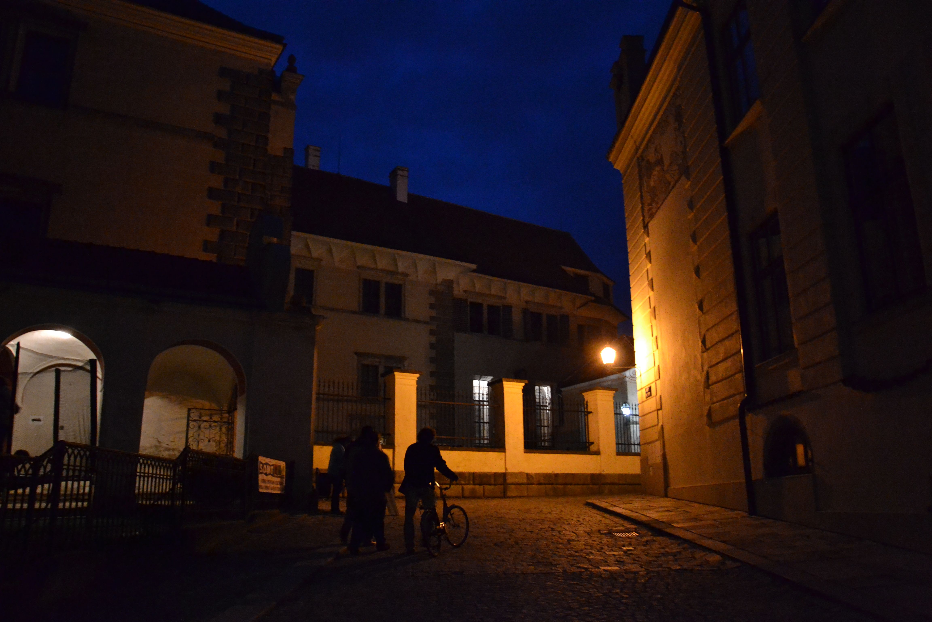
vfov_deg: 47.9
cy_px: 311
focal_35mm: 27
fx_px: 699
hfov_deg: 67.4
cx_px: 466
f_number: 3.5
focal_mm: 18
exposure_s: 1/15
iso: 3200
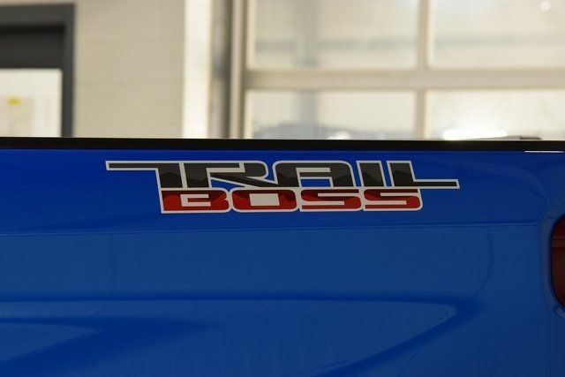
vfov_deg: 13.0
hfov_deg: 19.5
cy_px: 188
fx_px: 1648
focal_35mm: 105
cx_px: 282
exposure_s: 1/30
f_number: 7.1
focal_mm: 70
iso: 800
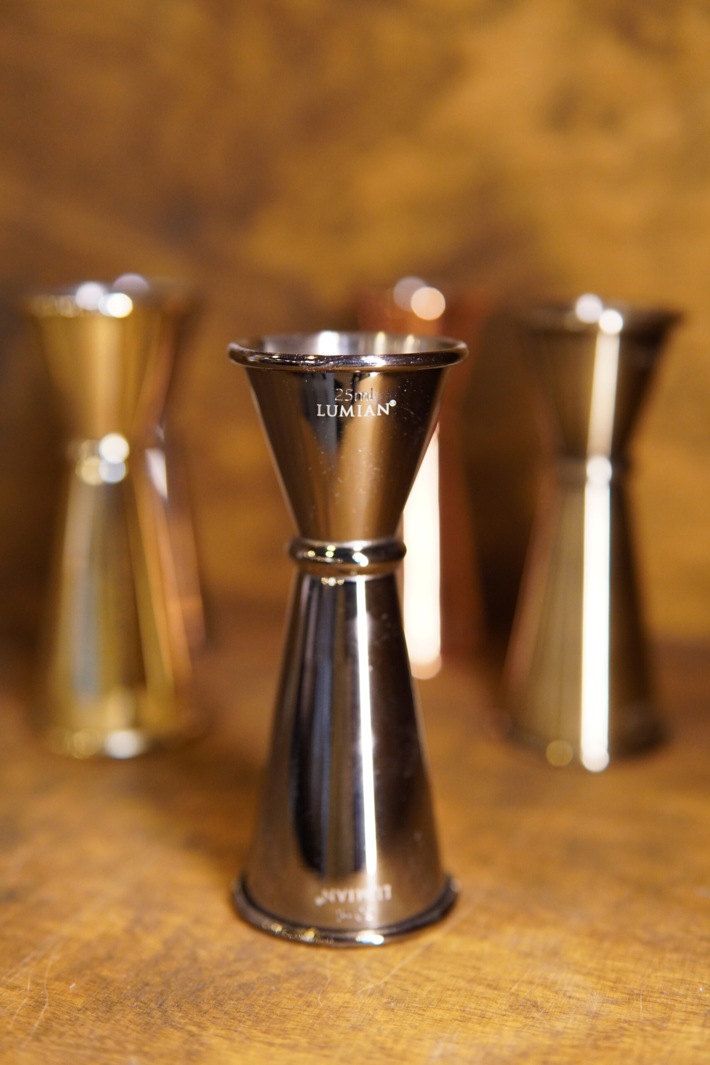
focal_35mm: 45
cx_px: 355
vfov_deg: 43.6
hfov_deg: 29.9
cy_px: 532
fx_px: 1331
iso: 1600
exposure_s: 1/160
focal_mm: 30
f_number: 2
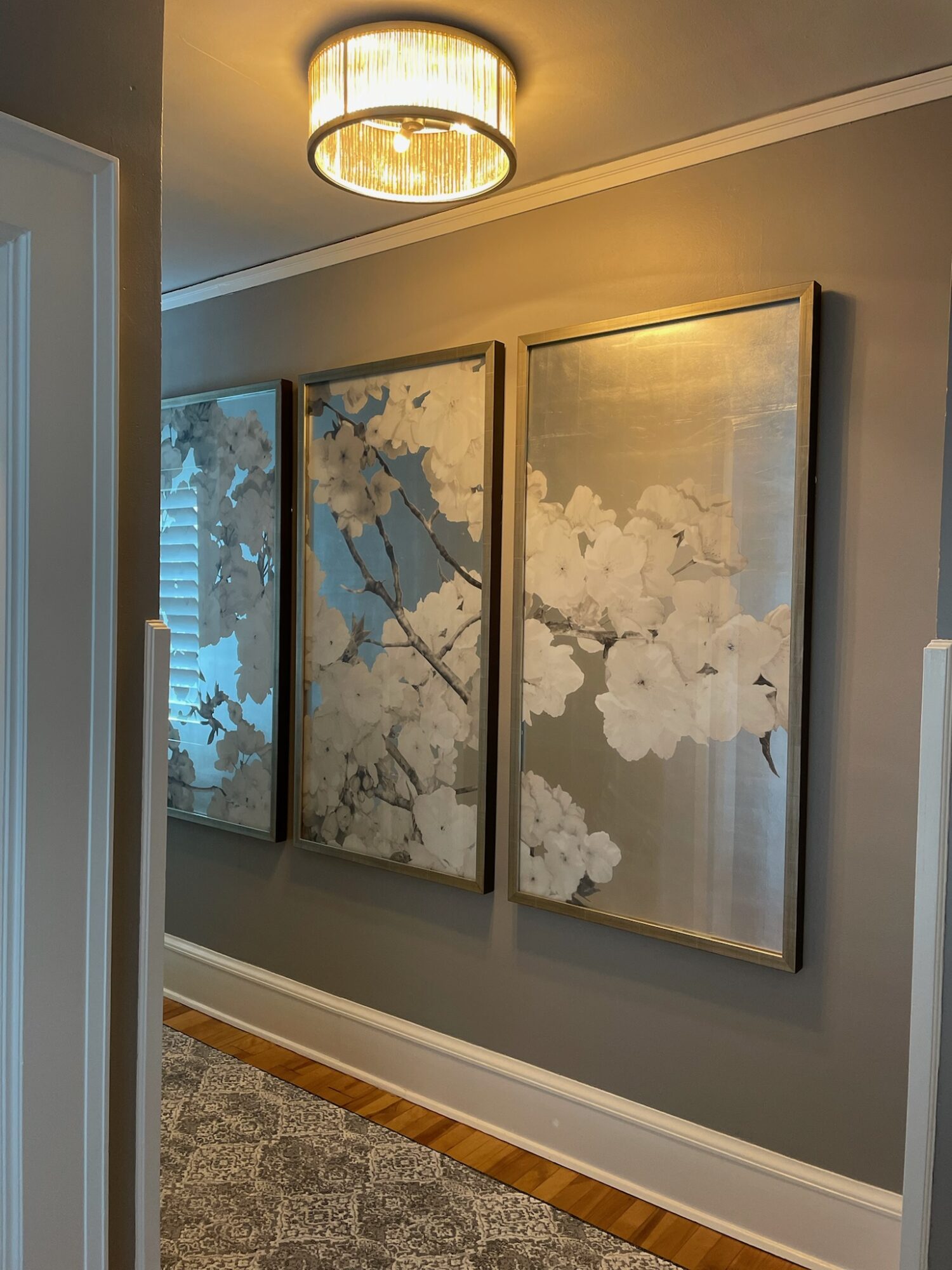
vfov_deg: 67.3
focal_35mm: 26
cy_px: 635
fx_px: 953
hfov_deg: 53.1
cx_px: 476
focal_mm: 4.2
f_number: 1.6
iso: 160
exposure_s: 1/60
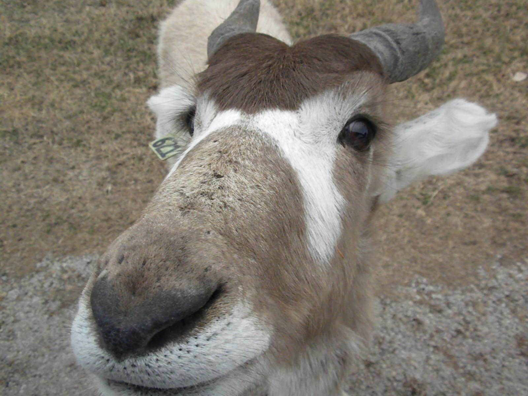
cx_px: 264
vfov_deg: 38.7
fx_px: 564
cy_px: 198
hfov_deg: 50.1
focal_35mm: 37
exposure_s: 1/351
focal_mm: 6.6
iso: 640
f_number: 10
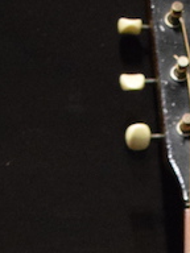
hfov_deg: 4.9
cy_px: 862
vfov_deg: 5.9
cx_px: 201
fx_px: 2230
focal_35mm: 305
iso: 3200
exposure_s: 1/20
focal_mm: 27
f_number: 4
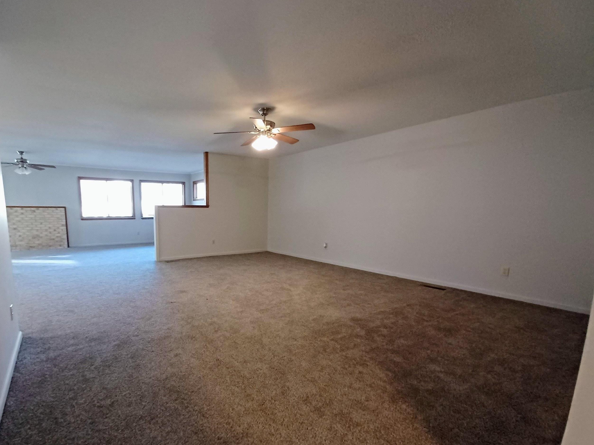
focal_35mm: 16
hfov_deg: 93.0
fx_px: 275
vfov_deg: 77.9
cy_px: 245
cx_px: 232
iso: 320
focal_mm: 1.42
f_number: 2.2
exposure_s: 1/25
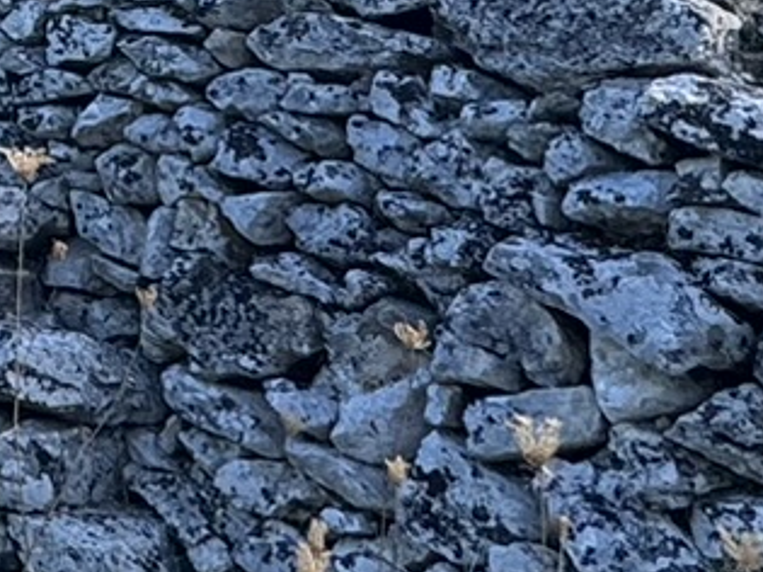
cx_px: -853
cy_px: -310
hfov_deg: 15.8
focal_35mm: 91
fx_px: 2005
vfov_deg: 14.9
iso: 40
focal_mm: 2.22
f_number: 2.2
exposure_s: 1/515
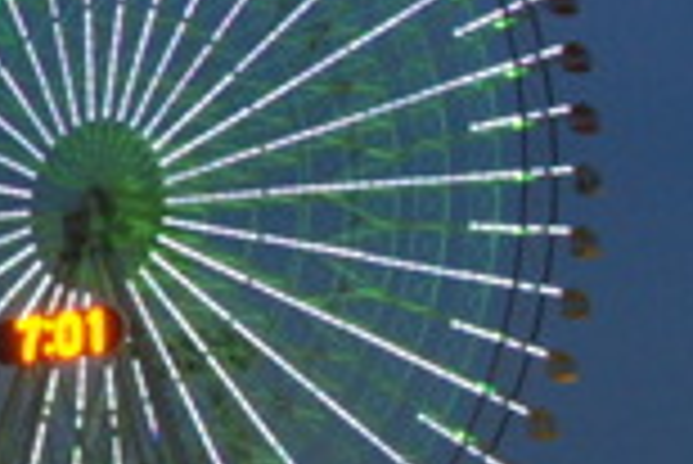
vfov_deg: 6.3
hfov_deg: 9.1
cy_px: 101
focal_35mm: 220
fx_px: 4239
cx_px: -423
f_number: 9
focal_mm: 22
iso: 400
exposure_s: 1/2
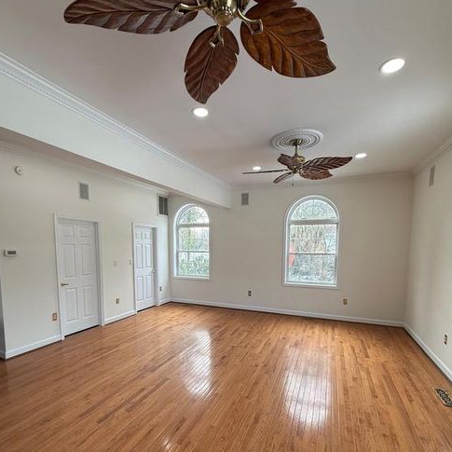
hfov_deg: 84.0
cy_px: 268
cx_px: 227
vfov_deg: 83.1
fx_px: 251
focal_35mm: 17
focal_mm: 2.22
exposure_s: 1/177
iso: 64
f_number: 2.2
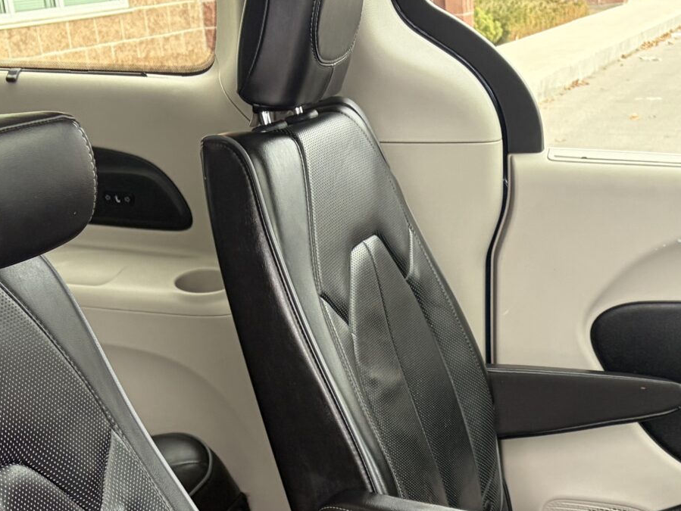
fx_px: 1456
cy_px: 708
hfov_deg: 26.3
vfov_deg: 18.2
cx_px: 408
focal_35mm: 74
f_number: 1.6
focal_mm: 5.96
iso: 125
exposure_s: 1/114
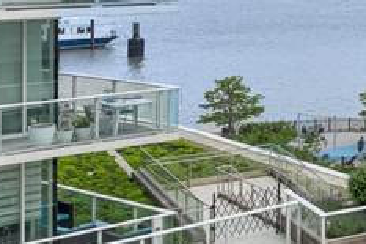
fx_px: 894
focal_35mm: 88
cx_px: 680
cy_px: -59
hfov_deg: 17.9
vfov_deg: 14.9
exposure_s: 1/200
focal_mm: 16
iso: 100
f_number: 11
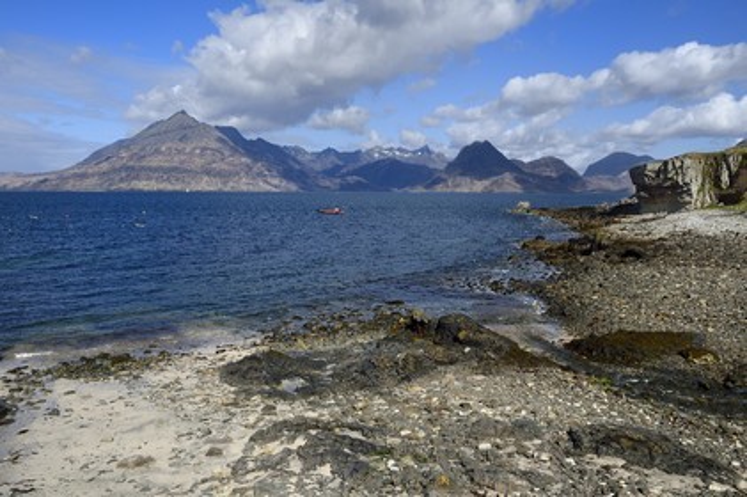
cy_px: 248
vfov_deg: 43.5
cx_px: 374
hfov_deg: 62.0
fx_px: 622
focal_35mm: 30
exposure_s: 1/250
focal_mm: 30
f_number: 16
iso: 200
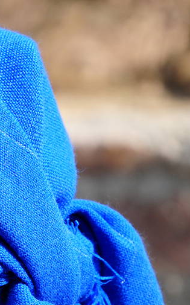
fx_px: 2721
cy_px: 220
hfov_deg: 4.0
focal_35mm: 328
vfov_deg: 6.4
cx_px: -101
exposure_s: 1/250
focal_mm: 72
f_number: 5.6
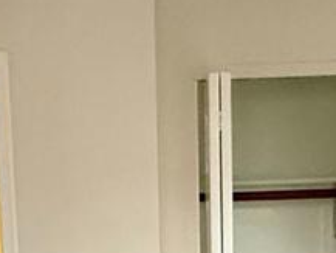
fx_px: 903
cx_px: 132
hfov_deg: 21.0
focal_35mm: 93
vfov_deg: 14.7
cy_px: 394
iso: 640
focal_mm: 2.22
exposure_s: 1/60
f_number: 2.2
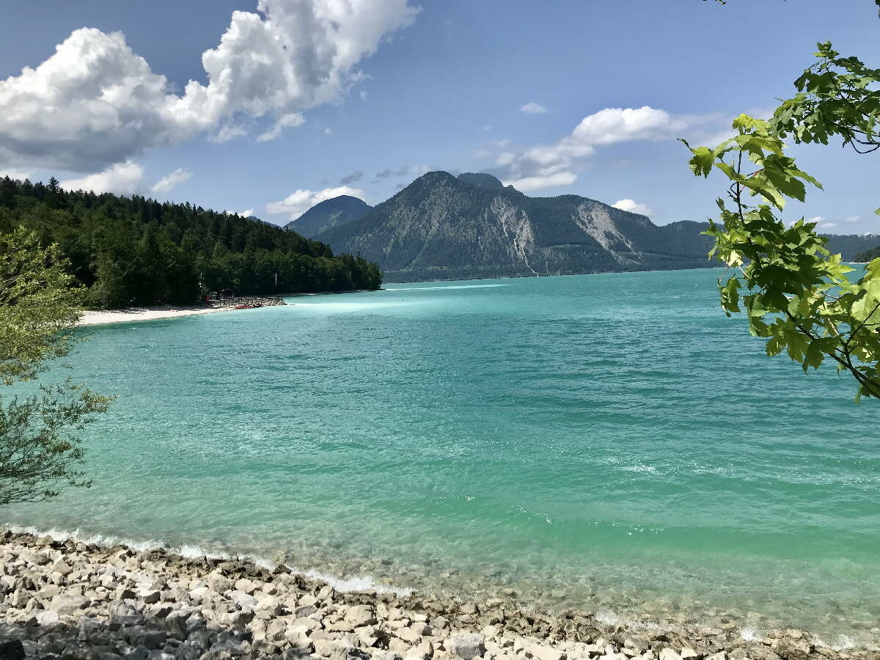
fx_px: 712
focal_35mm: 28
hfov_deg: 63.4
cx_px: 440
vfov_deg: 49.7
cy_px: 330
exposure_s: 1/3425
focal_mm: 3.99
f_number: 1.8
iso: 20
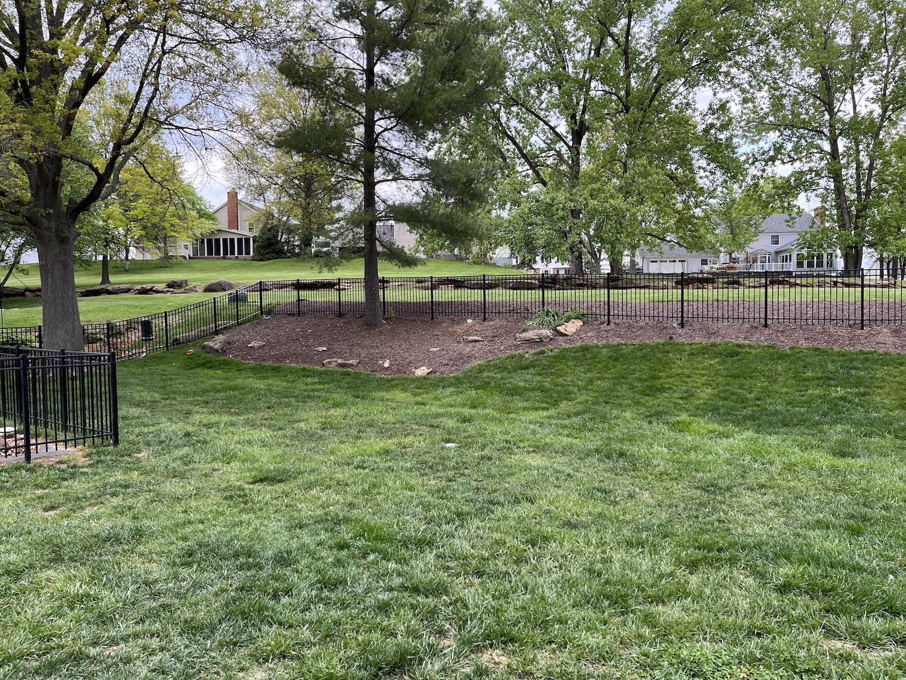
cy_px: 340
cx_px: 453
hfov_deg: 67.3
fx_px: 680
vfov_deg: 53.1
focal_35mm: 26
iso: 50
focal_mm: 5.1
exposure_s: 1/300
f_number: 1.6
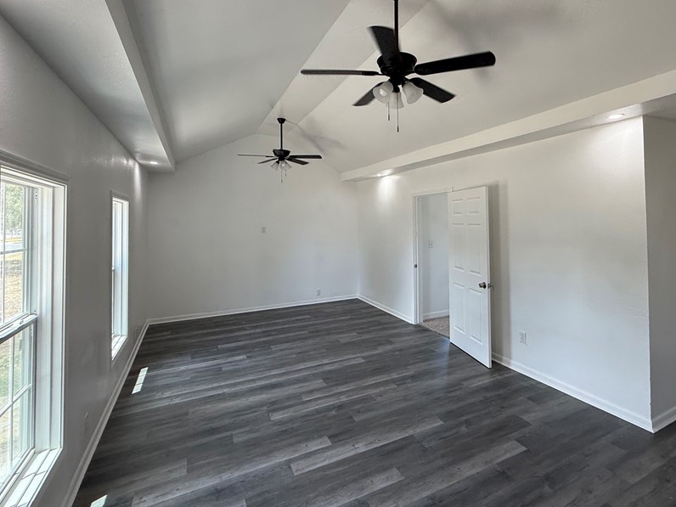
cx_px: 380
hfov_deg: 87.3
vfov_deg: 71.1
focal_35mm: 18
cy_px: 211
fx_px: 352
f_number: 2.2
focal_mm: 2.22
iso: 40
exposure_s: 1/60
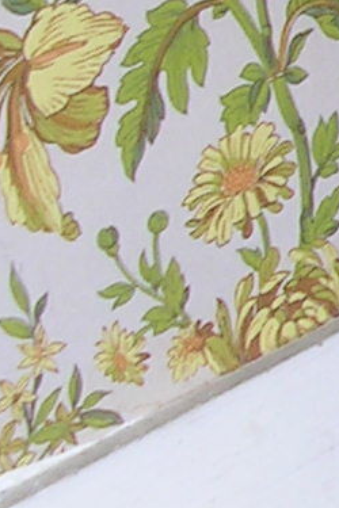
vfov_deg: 9.4
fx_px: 3051
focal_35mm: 216
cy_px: -54
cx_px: 1276
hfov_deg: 5.6
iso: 50
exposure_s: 1/60.1
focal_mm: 5.8
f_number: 2.8
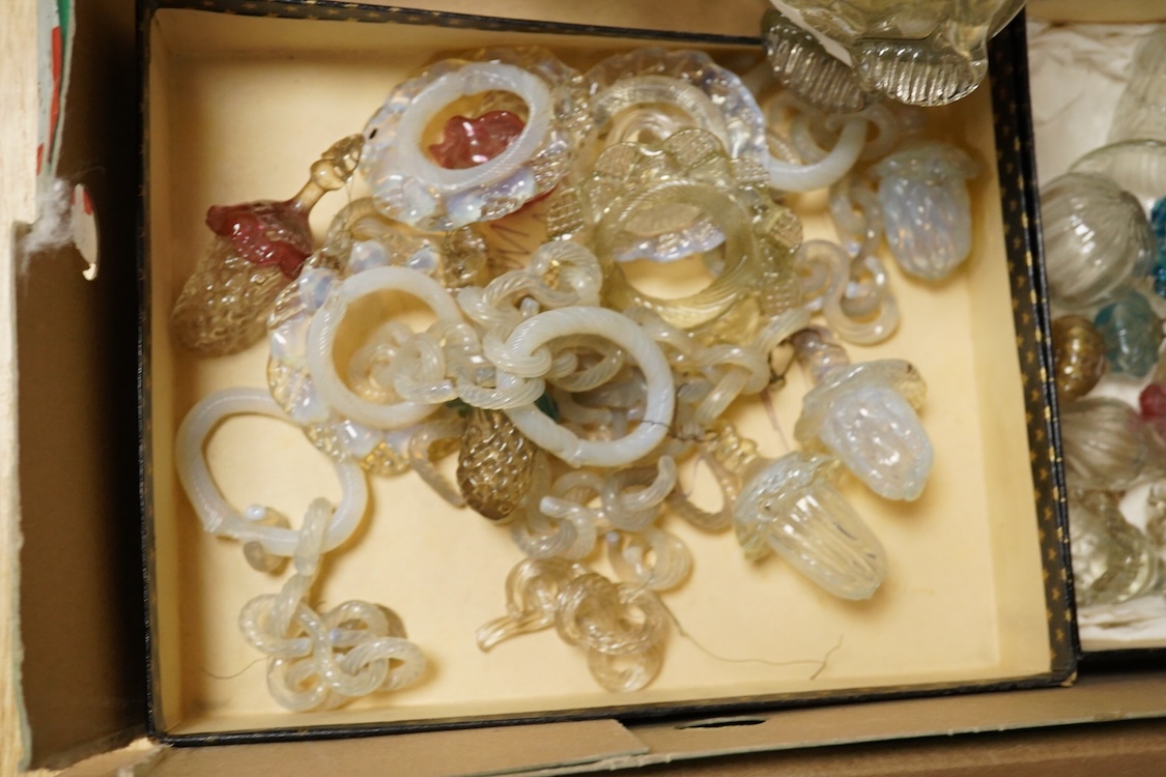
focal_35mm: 45
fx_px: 1457
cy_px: 388
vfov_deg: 29.9
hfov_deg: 43.6
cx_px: 583
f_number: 8
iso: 2500
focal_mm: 30
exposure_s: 1/160
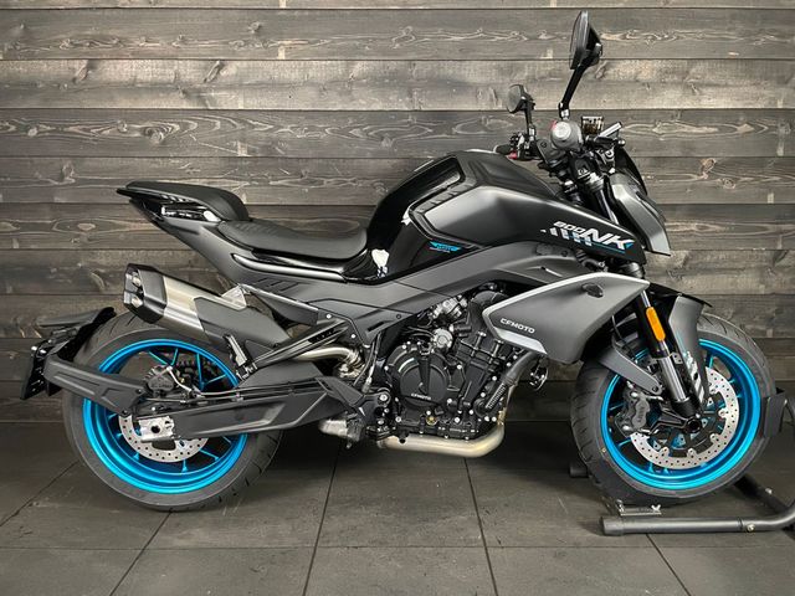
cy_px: 298
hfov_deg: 67.3
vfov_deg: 53.1
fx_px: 597
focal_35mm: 26
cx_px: 398
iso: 640
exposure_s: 1/33
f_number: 1.6
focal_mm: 4.2
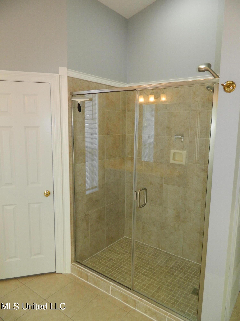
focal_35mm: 25
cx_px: 120
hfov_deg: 54.9
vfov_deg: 69.4
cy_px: 160
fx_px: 231
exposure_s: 1/30
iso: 200
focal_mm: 4.5
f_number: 3.1
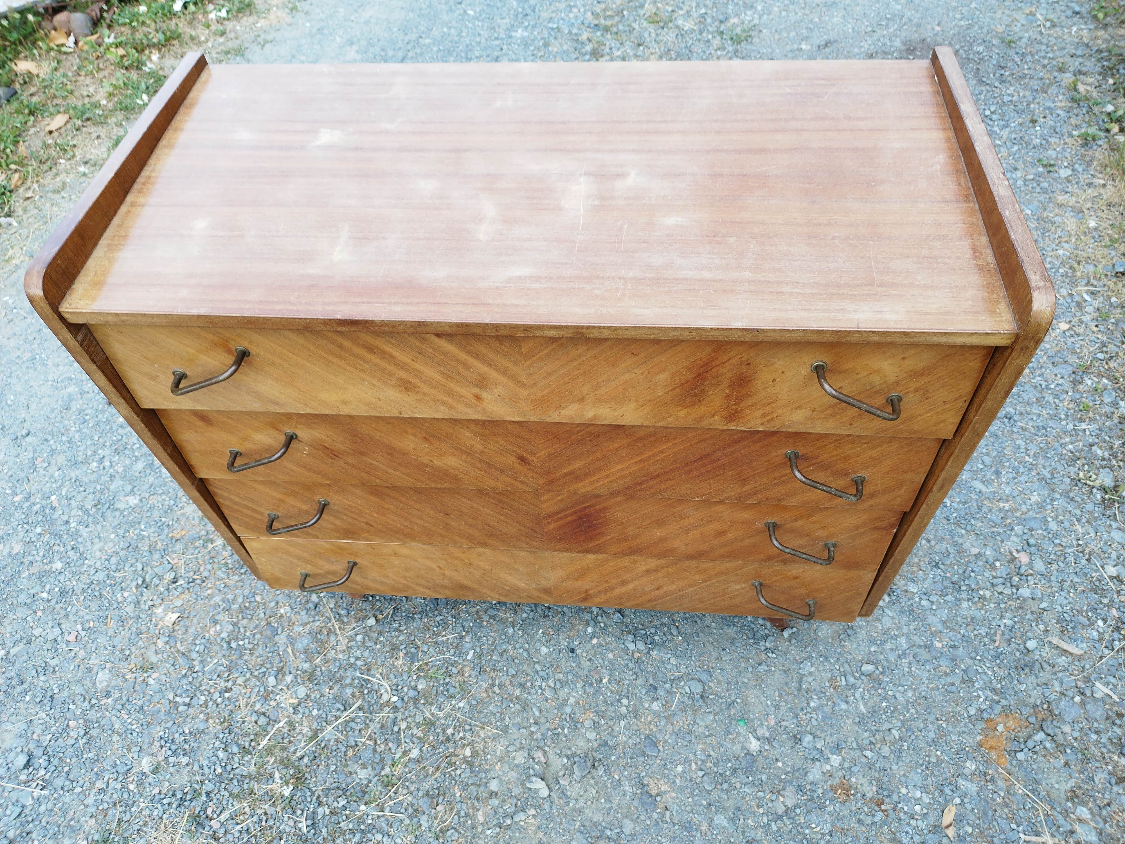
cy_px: 422
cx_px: 562
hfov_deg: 71.6
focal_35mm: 24
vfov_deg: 56.8
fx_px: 780
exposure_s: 1/50
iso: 60
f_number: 1.89
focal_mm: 5.89
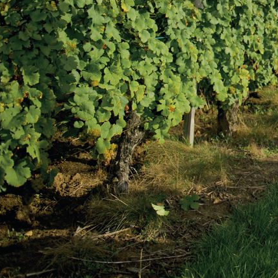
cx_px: 383
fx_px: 554
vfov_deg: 27.1
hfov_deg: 23.9
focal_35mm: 61
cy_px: 25
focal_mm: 24
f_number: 2.8
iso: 200
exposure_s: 1/8000
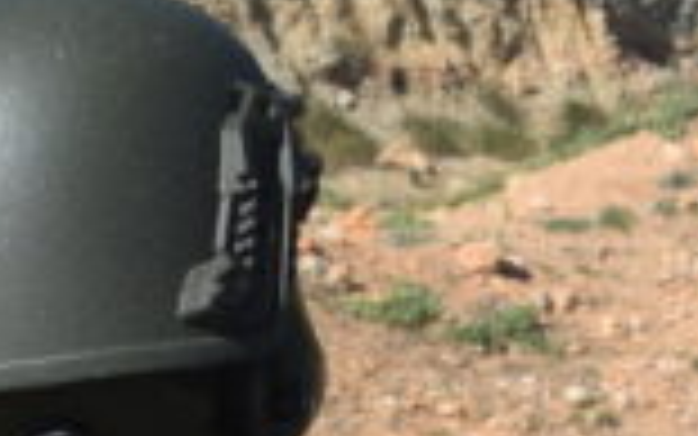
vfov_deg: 3.7
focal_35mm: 354
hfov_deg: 5.9
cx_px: 1090
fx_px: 6736
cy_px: 670
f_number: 10
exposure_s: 1/400
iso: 200
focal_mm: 30
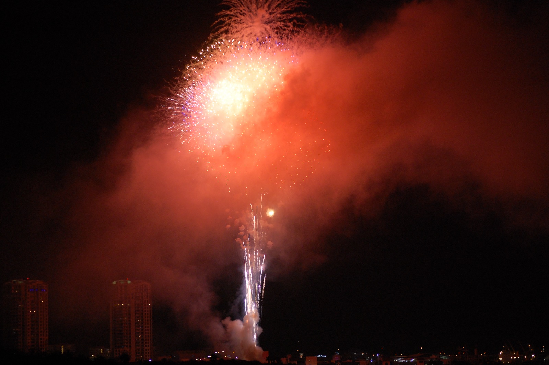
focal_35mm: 108
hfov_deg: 18.9
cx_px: 274
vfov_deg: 12.7
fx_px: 1645
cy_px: 182
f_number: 4.2
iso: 800
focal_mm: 72
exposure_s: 1/50
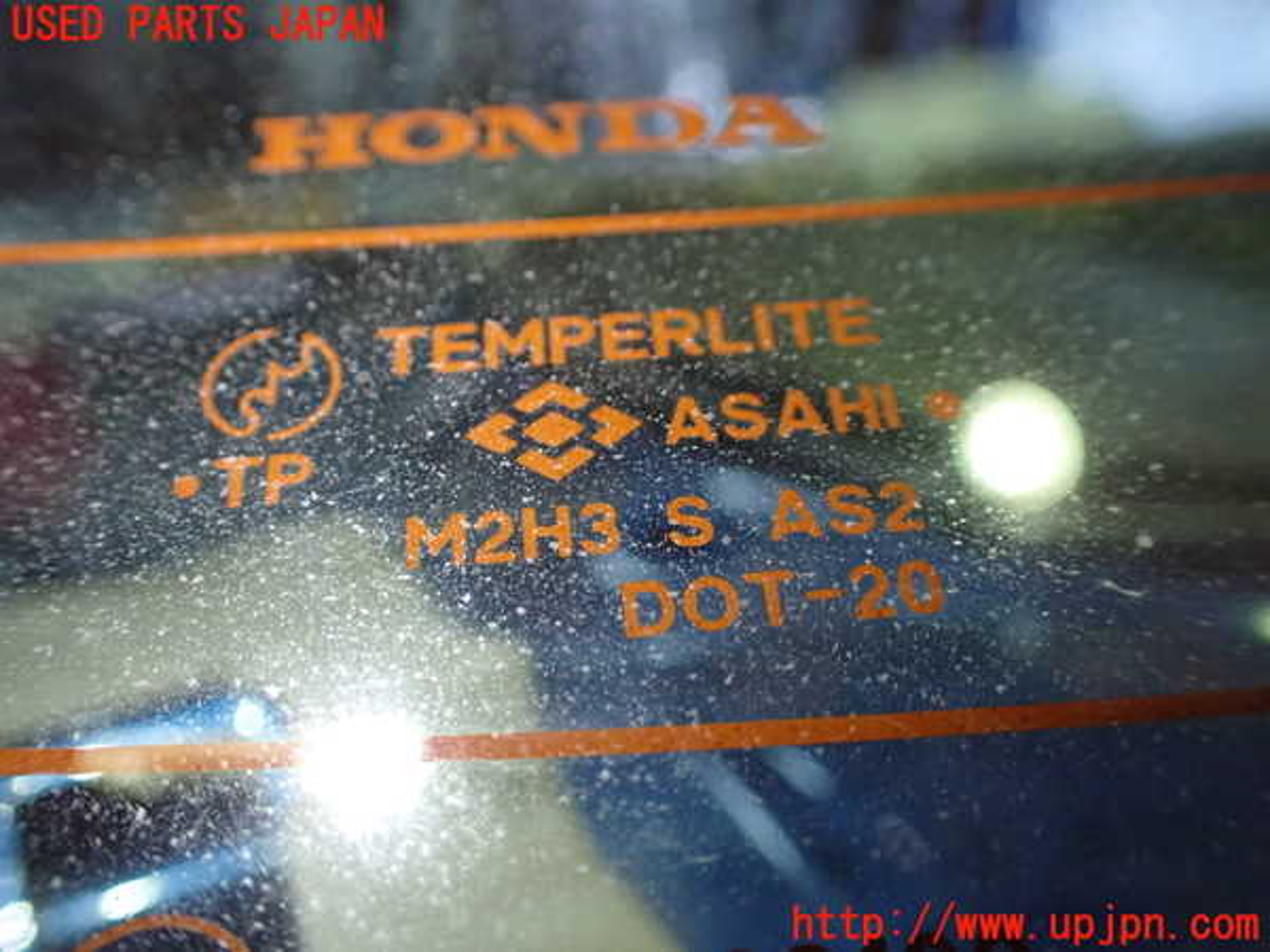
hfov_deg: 60.0
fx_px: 1101
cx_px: 635
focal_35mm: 30
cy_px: 476
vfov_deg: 46.8
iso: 800
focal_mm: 5.4
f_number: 2.3
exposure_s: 1/80
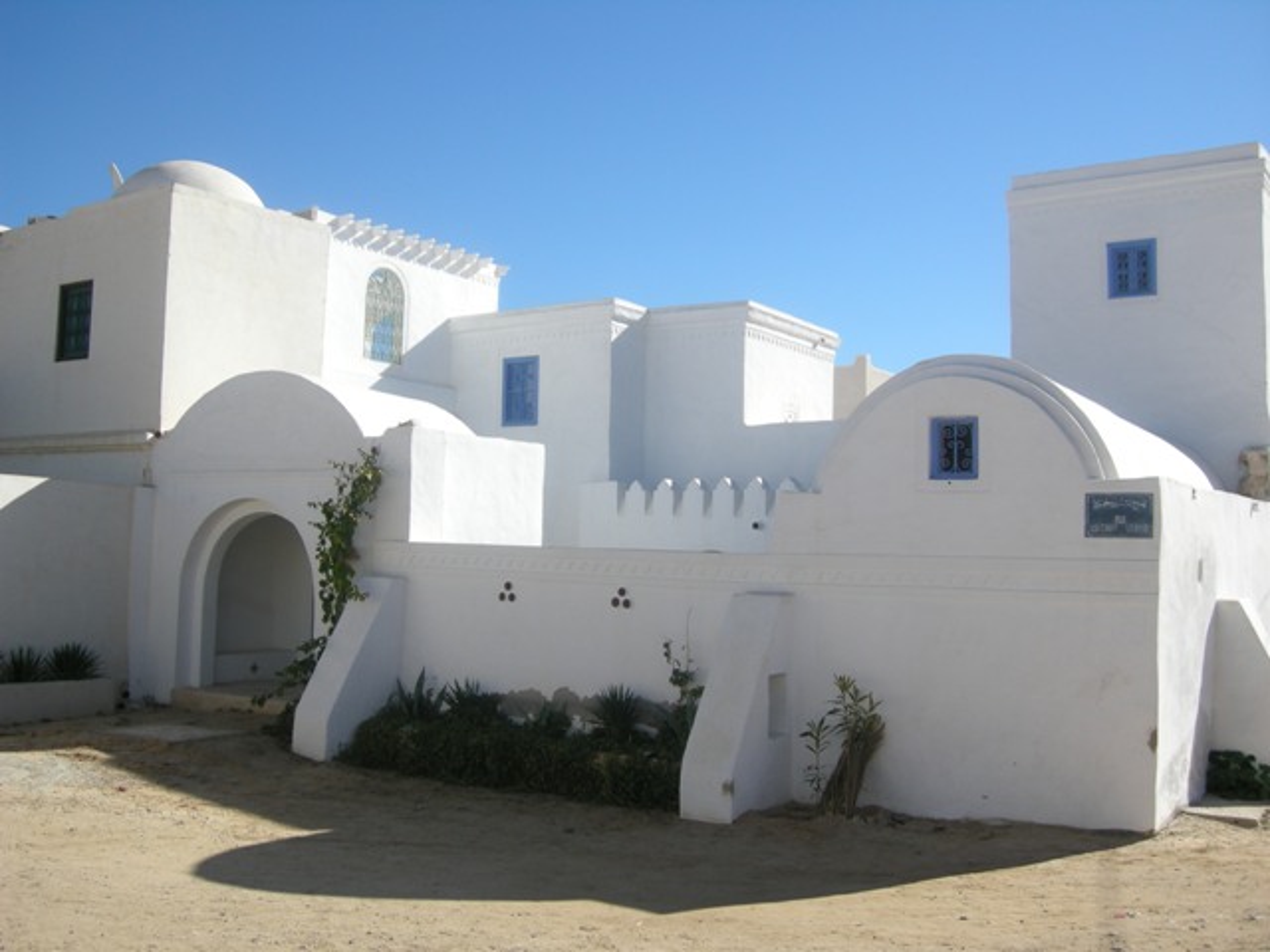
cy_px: 476
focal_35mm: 36
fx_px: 1321
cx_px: 635
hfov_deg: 51.4
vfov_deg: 39.7
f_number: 3.8
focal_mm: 7.5
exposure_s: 1/850
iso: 64
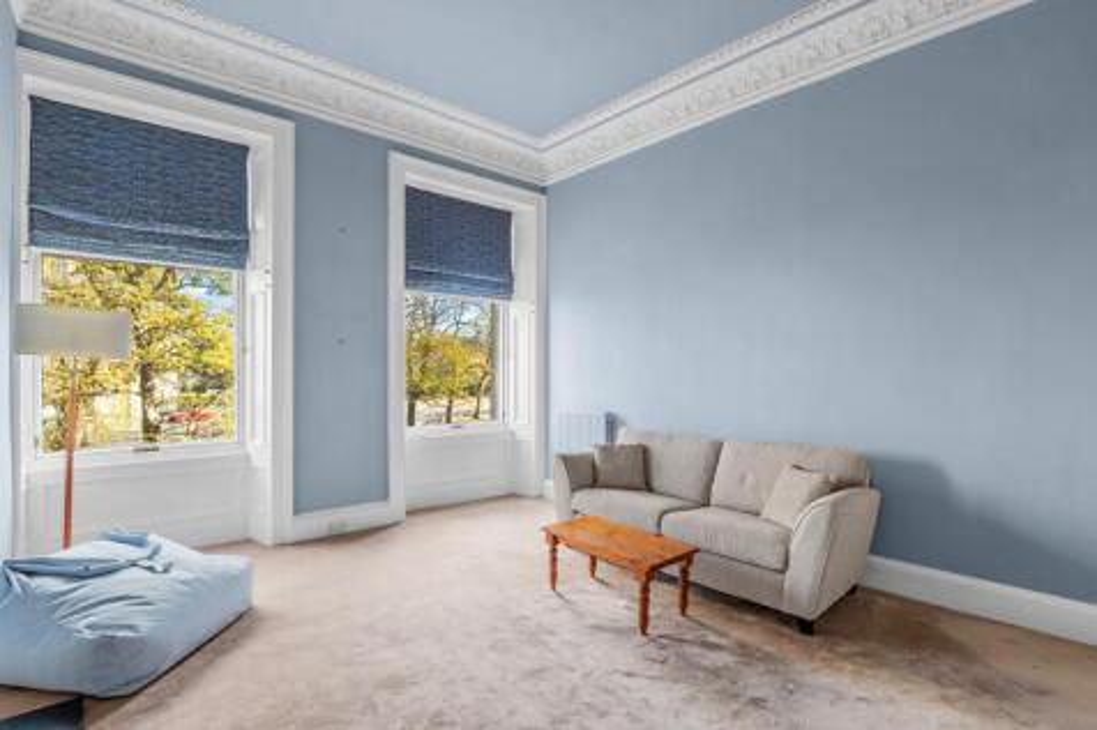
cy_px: 365
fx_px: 487
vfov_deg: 73.7
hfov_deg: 96.8
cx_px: 548
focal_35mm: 16
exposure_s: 1/2.5
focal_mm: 16
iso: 250
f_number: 9
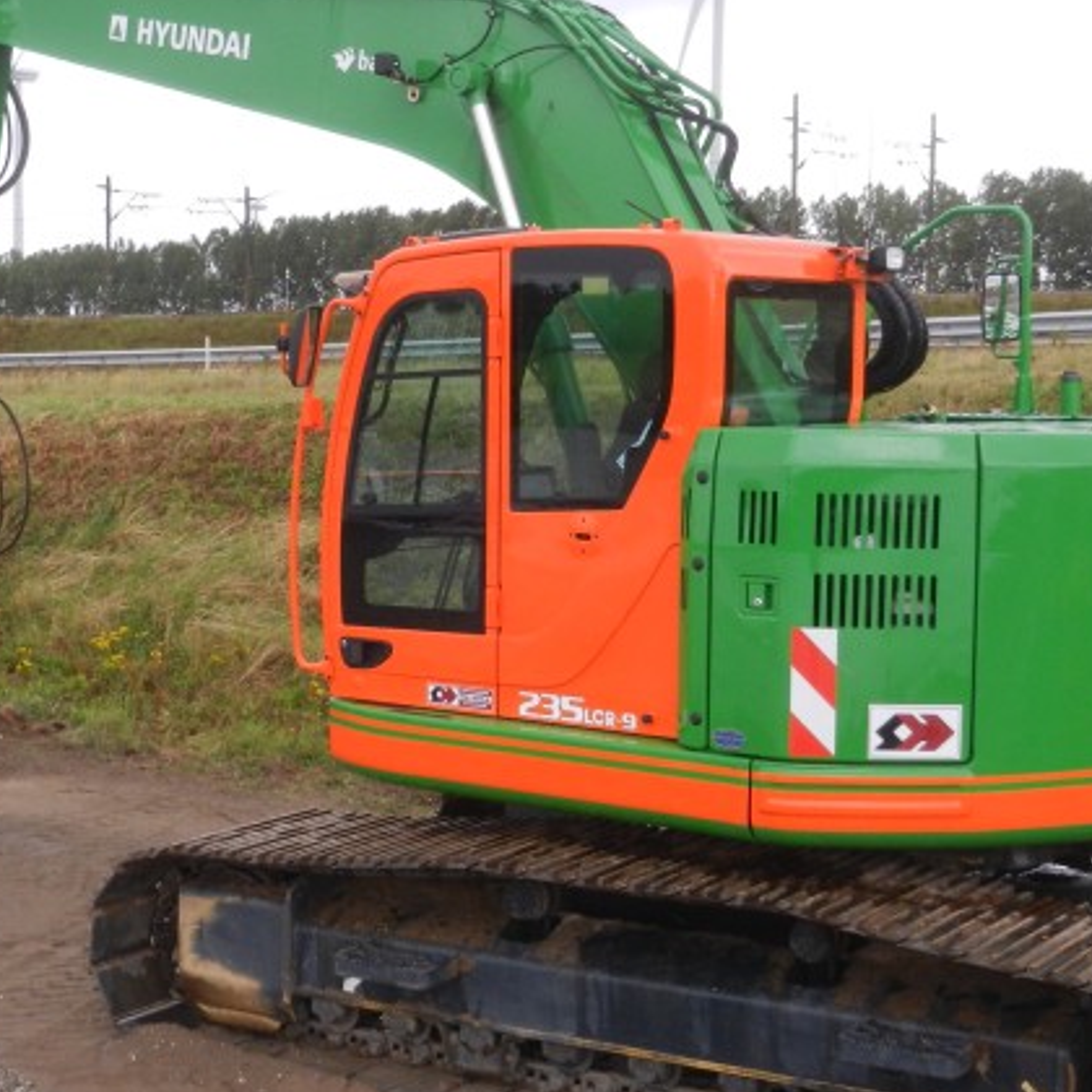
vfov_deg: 26.9
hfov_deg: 26.9
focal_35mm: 64
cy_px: 554
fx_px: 2284
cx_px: 502
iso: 220
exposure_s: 1/250
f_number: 4
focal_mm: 6.9
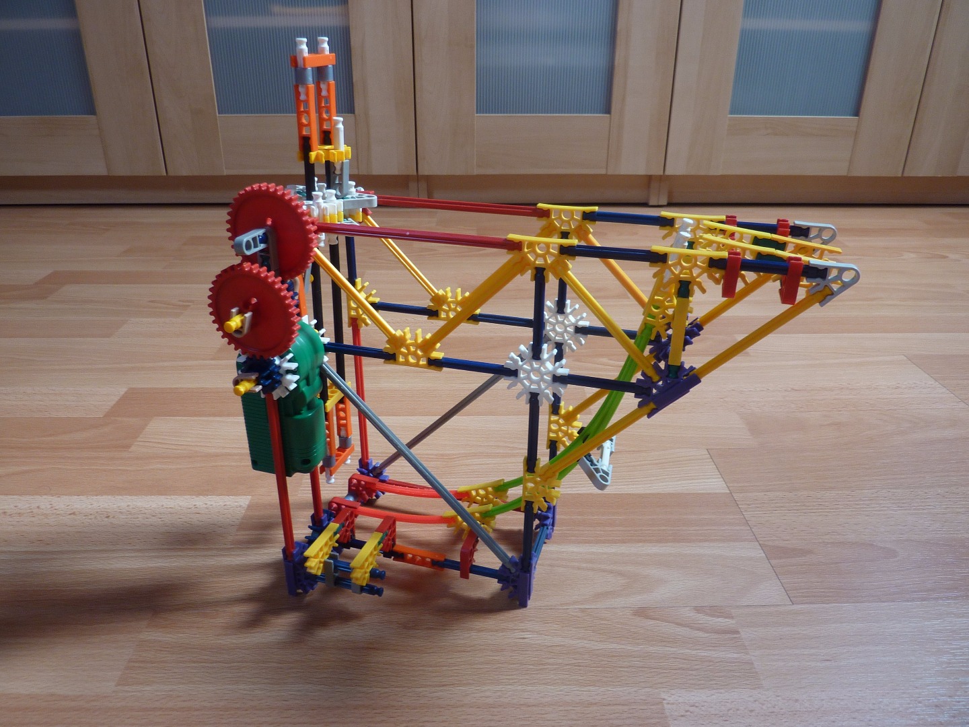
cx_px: 484
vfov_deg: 54.9
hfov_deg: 69.4
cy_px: 364
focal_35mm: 25
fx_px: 700
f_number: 3.3
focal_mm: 4.1
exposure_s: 1/30
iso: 100
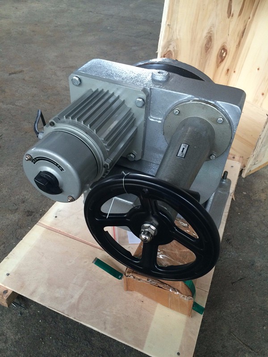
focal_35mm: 29
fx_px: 299
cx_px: 134
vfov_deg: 61.7
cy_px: 178
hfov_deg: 48.2
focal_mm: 4.15
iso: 200
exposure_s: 1/33
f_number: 2.2
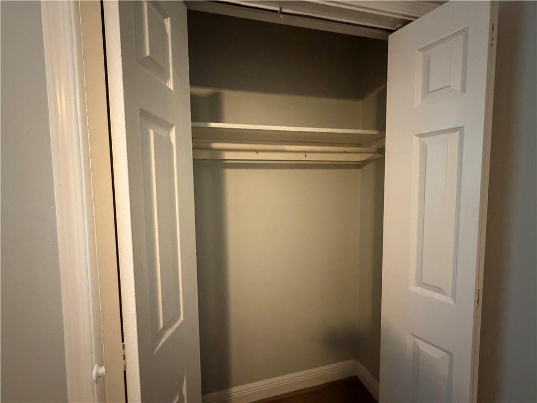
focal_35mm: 14
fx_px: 217
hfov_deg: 102.1
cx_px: 268
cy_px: 202
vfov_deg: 85.7
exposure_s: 1/40
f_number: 2.2
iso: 1000
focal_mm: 2.22
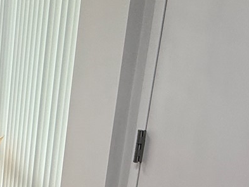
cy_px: 124
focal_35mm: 57
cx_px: -98
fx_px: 410
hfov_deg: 26.8
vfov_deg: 25.5
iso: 125
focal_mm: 2.22
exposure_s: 1/120
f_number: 2.2
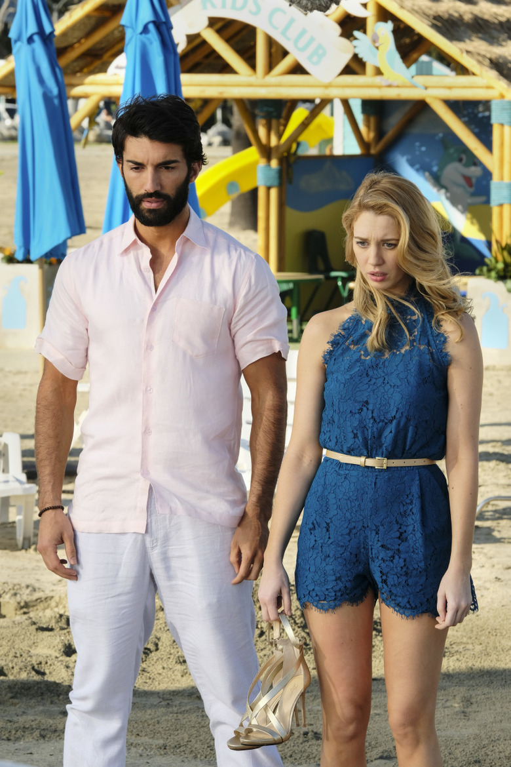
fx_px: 4471
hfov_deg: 6.5
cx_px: 256
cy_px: 384
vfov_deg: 9.8
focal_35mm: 210
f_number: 11
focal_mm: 140
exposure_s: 1/200
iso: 400
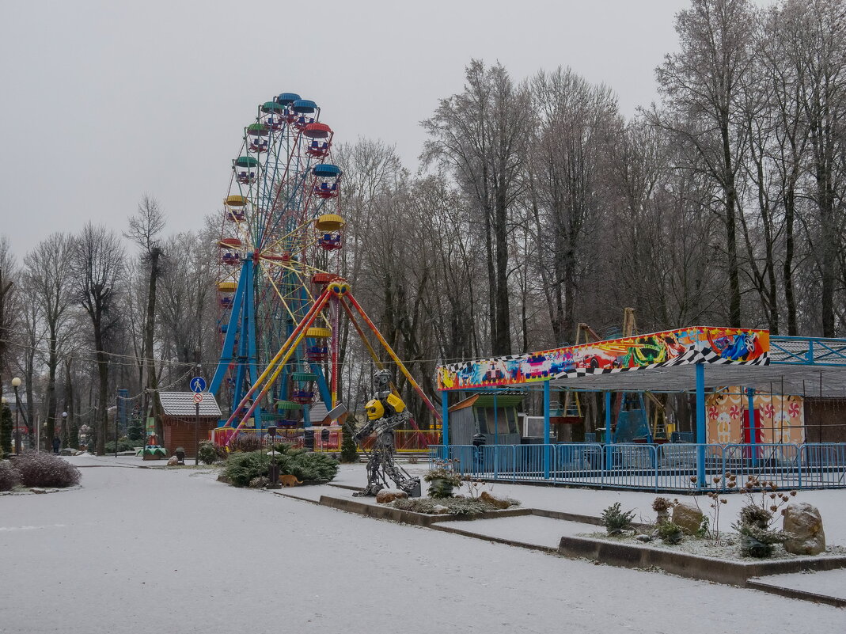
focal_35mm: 46
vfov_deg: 31.5
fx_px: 1124
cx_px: 423
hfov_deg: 41.3
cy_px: 317
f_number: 8
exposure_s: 1/50
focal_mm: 23
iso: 250
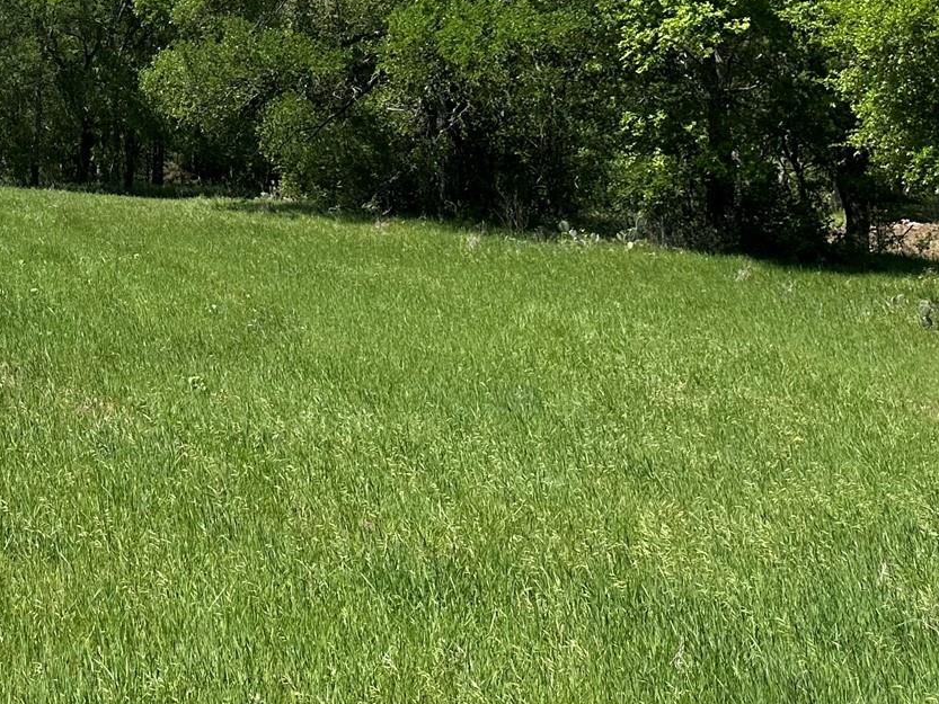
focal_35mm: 59
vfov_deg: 23.7
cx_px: -79
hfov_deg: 29.6
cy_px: -8
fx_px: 1601
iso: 80
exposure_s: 1/3356
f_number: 1.78
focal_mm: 6.86
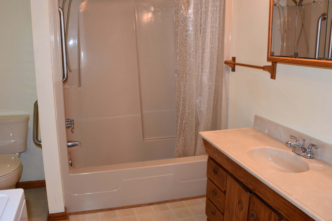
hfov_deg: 58.7
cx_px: 163
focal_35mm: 32
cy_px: 102
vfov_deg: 41.1
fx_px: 295
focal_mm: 18
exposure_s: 1/60
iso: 450
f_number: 3.5
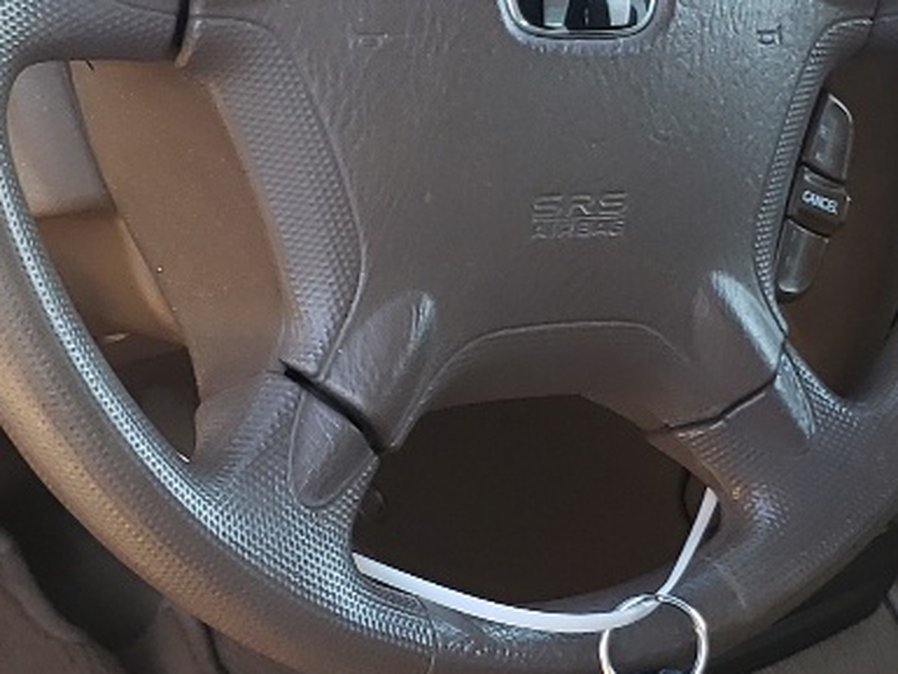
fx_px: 2803
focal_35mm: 108
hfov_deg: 18.2
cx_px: 511
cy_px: 550
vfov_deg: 13.6
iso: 56
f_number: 1.5
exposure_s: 1/120
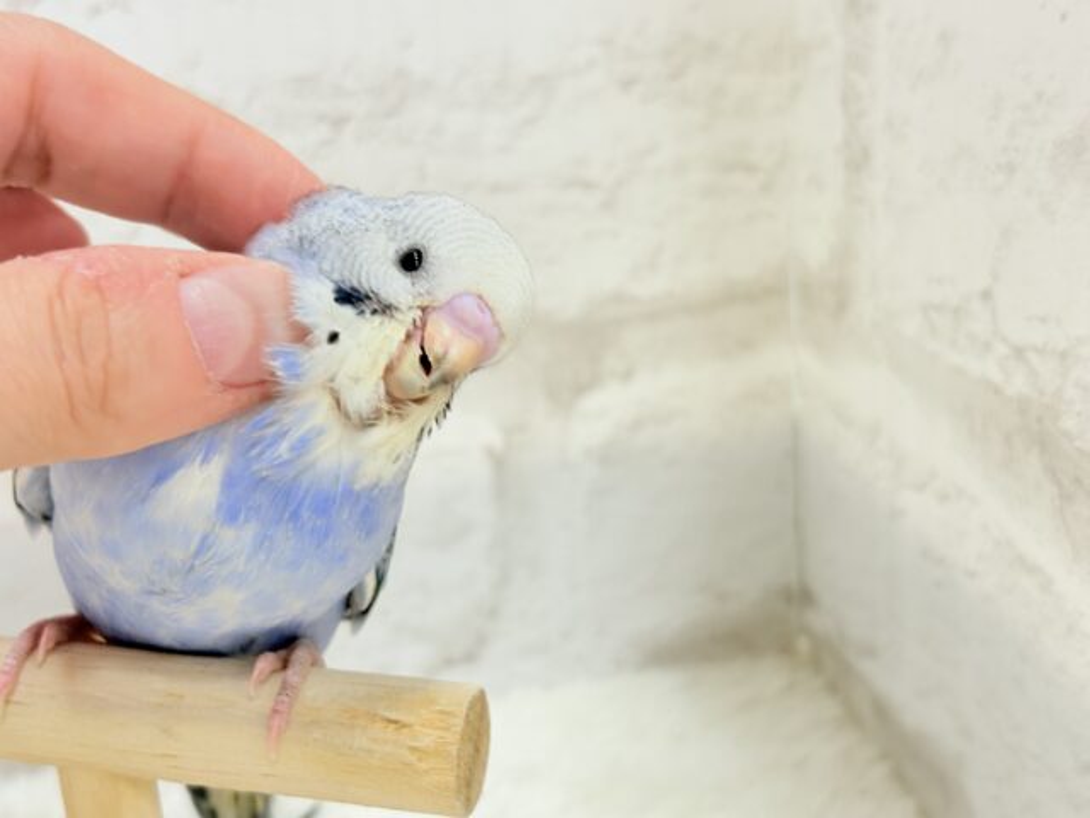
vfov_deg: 28.0
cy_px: 409
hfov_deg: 36.8
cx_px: 545
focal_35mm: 52
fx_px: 1637
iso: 64
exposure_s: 1/50
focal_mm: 5.96
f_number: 1.6
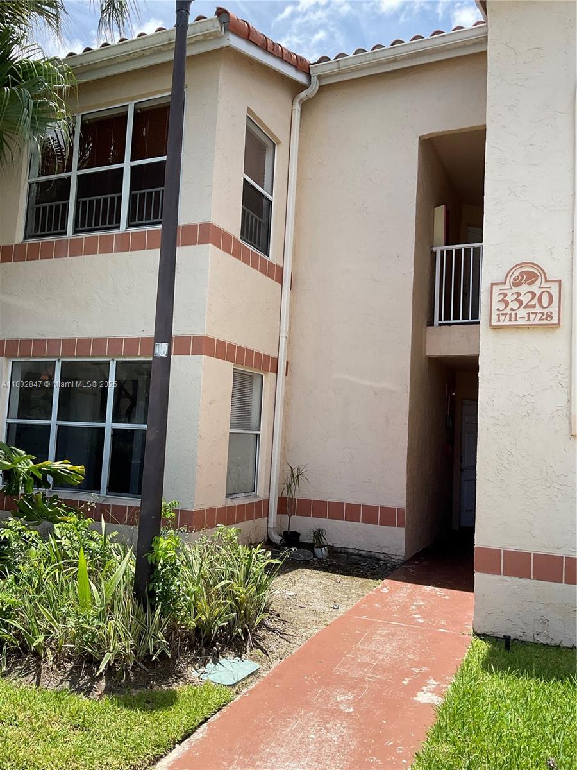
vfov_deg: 61.7
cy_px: 385
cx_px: 288
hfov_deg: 48.2
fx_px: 645
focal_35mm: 29
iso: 16
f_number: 1.8
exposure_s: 1/1035
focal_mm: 3
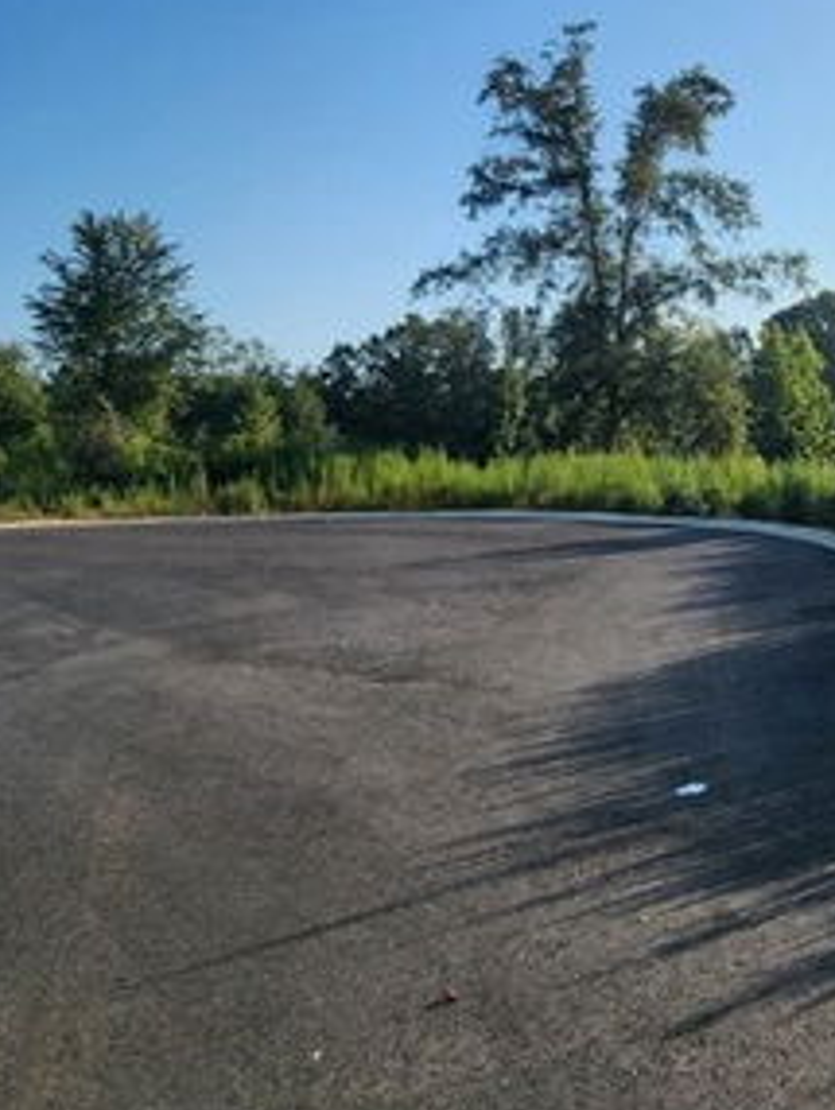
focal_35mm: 31
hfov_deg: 38.0
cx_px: 917
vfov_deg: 54.8
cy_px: 245
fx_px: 996
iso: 50
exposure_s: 1/3521
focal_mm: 2.2
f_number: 2.2
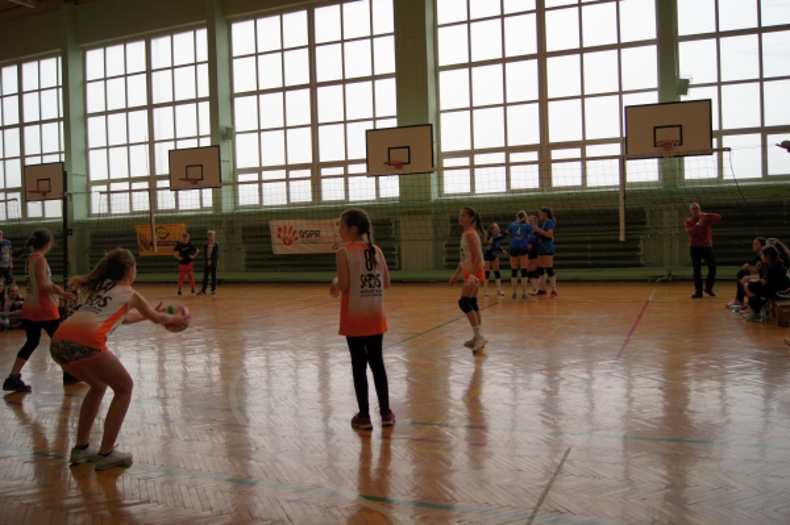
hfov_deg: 62.0
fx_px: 658
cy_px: 262
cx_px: 395
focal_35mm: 30
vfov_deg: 43.5
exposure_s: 1/125
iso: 200
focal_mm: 20
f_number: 4
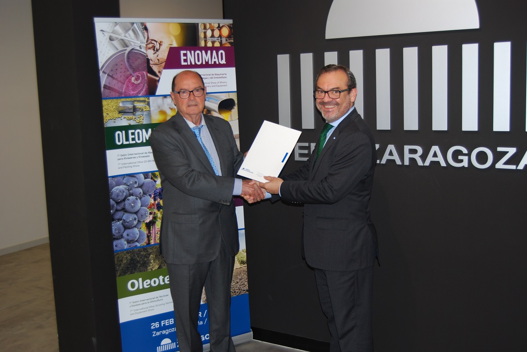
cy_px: 176
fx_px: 615
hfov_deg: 46.4
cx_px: 264
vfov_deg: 32.0
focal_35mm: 42
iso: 200
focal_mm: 28
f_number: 4.2
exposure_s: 1/60
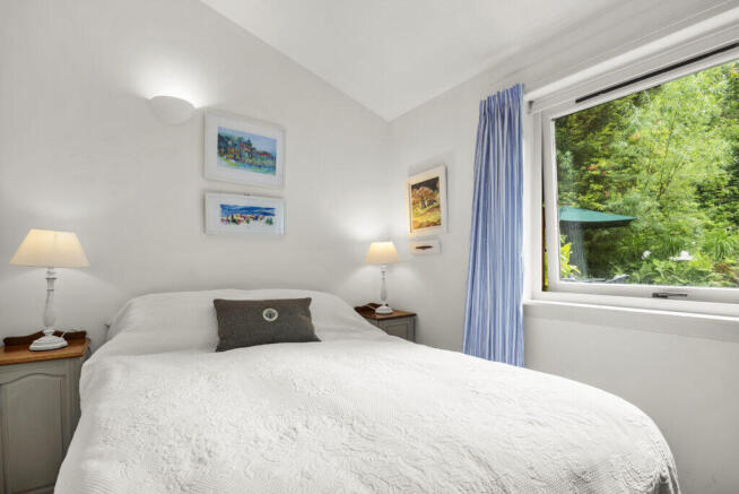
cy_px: 247
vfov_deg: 73.8
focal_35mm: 16
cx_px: 370
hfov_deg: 96.7
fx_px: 329
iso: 250
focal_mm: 16
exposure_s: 1/13
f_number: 9
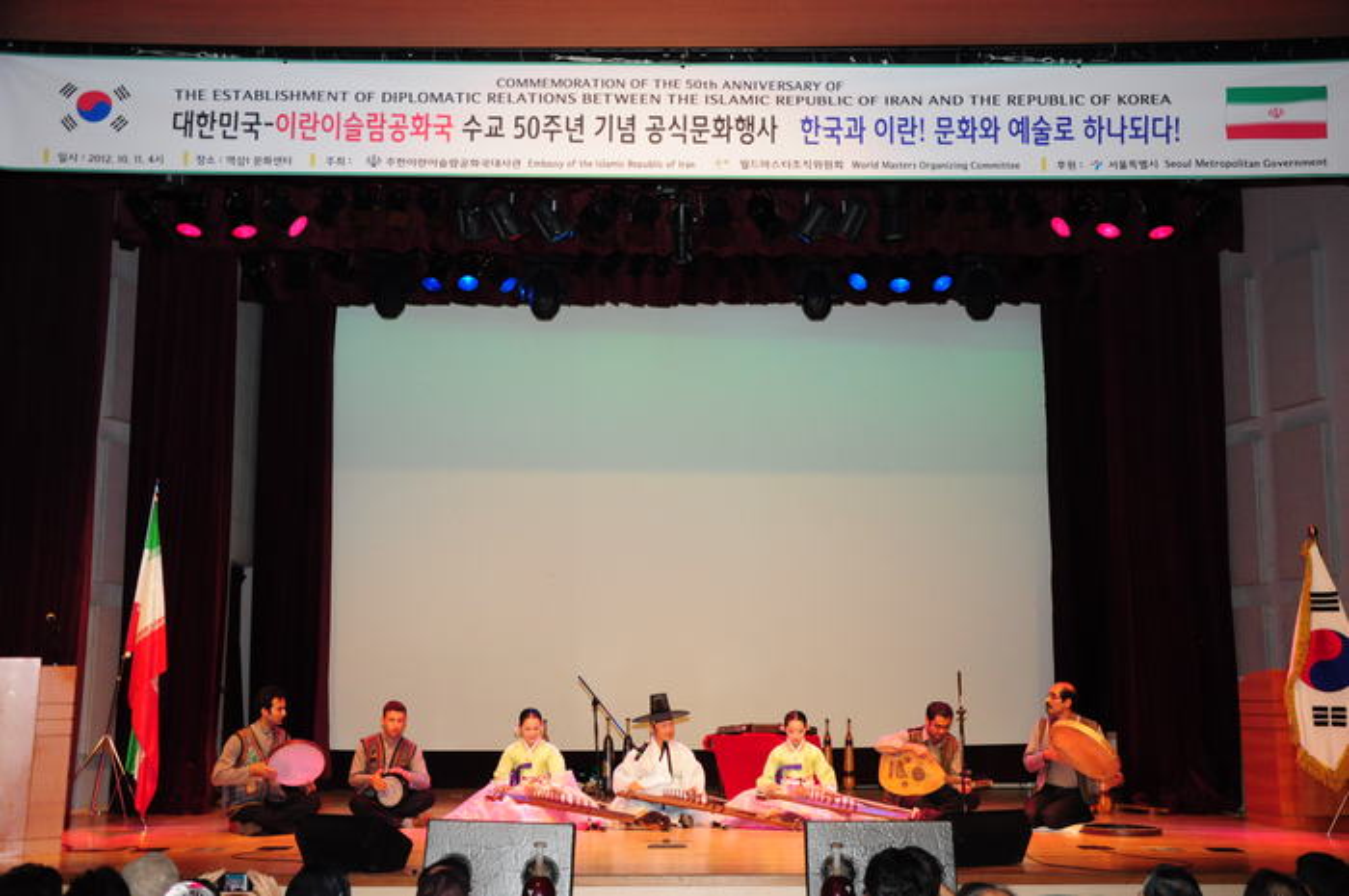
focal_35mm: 42
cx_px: 674
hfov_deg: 46.4
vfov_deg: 31.8
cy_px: 448
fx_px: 1572
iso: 1250
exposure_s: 1/180
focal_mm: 28
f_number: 4
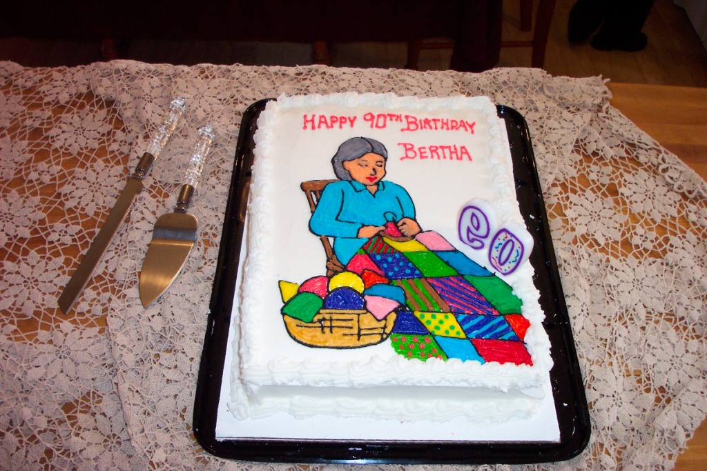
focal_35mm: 35
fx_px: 687
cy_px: 236
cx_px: 354
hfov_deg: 54.4
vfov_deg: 37.9
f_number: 2.8
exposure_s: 1/30
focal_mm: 7.5
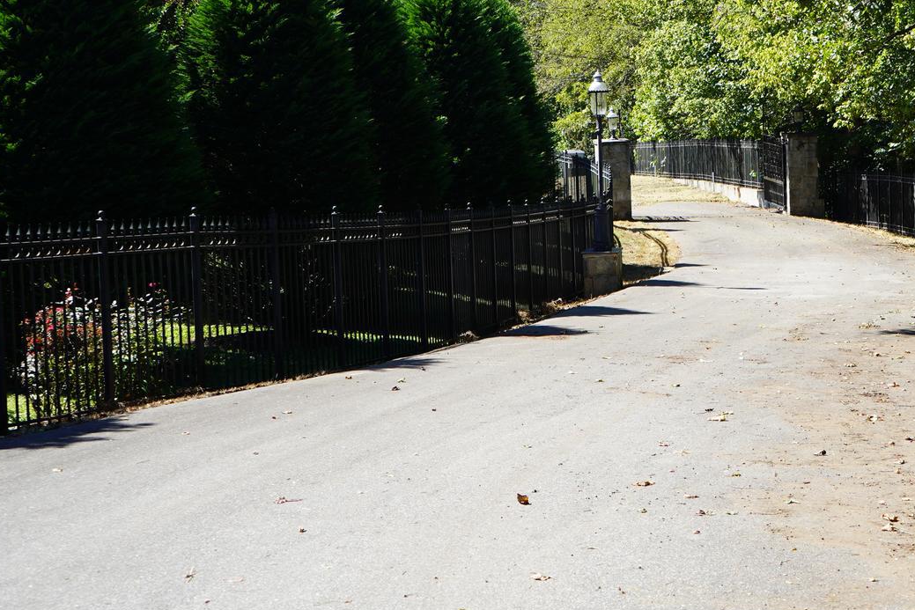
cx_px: 697
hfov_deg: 28.8
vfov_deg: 19.4
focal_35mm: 69
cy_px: 79
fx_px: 1754
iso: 100
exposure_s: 1/200
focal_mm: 35
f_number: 5
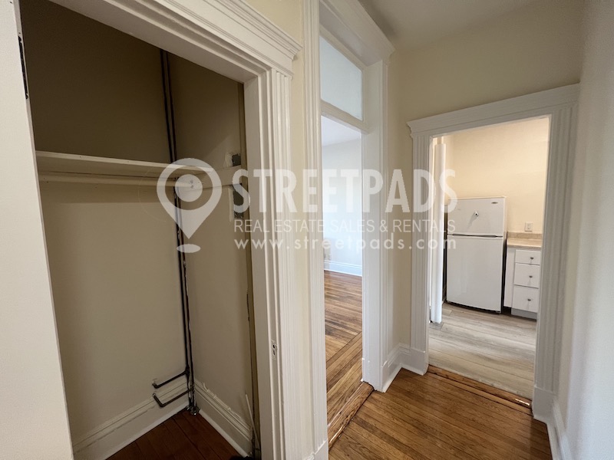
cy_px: 230
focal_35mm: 13
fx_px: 231
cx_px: 307
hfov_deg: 106.2
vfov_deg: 89.9
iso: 160
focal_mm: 1.57
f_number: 1.8
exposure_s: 1/60
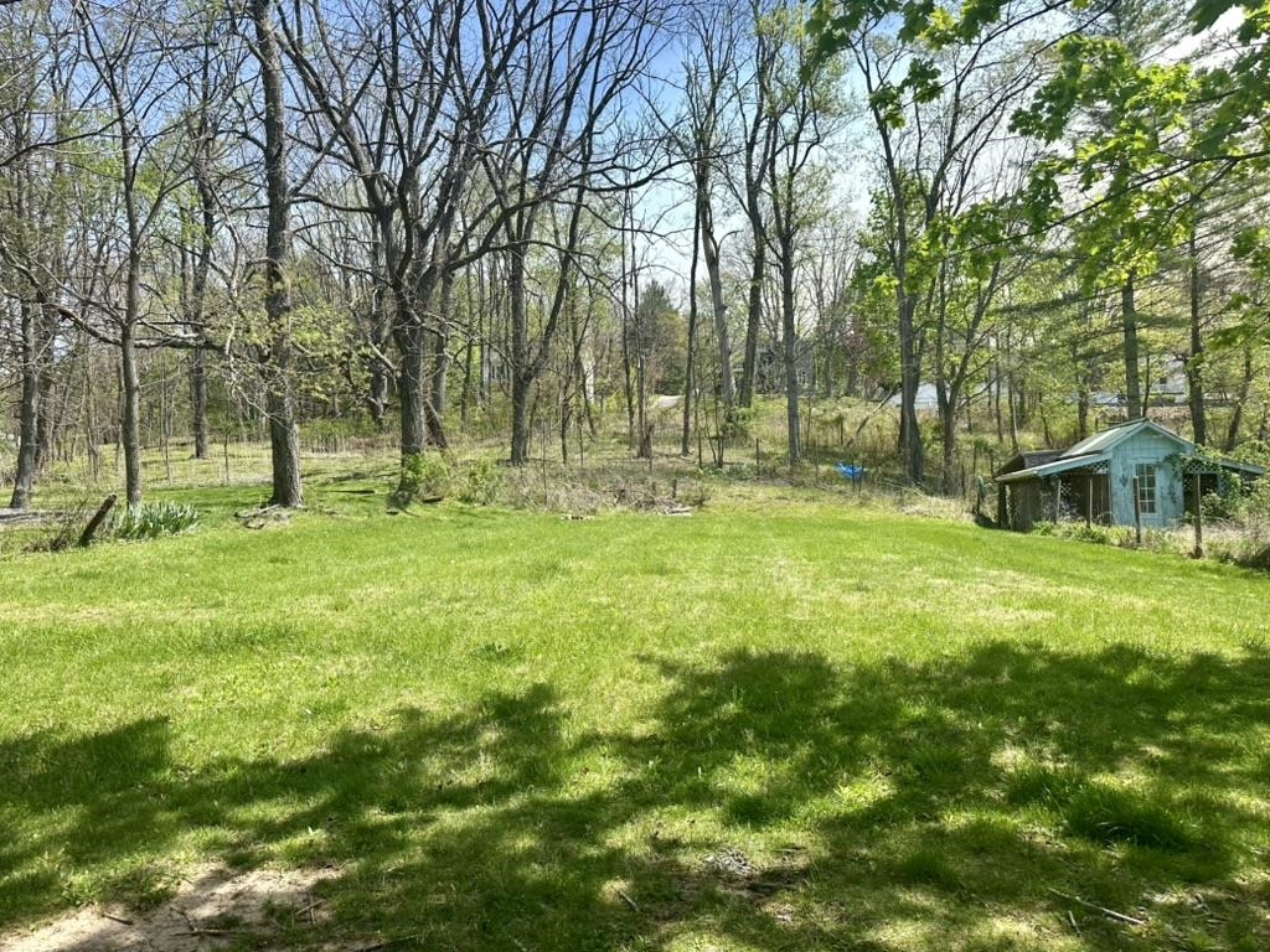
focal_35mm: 24
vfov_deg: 56.8
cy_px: 476
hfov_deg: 71.6
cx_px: 635
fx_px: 881
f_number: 1.78
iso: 80
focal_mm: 6.86
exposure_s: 1/2155
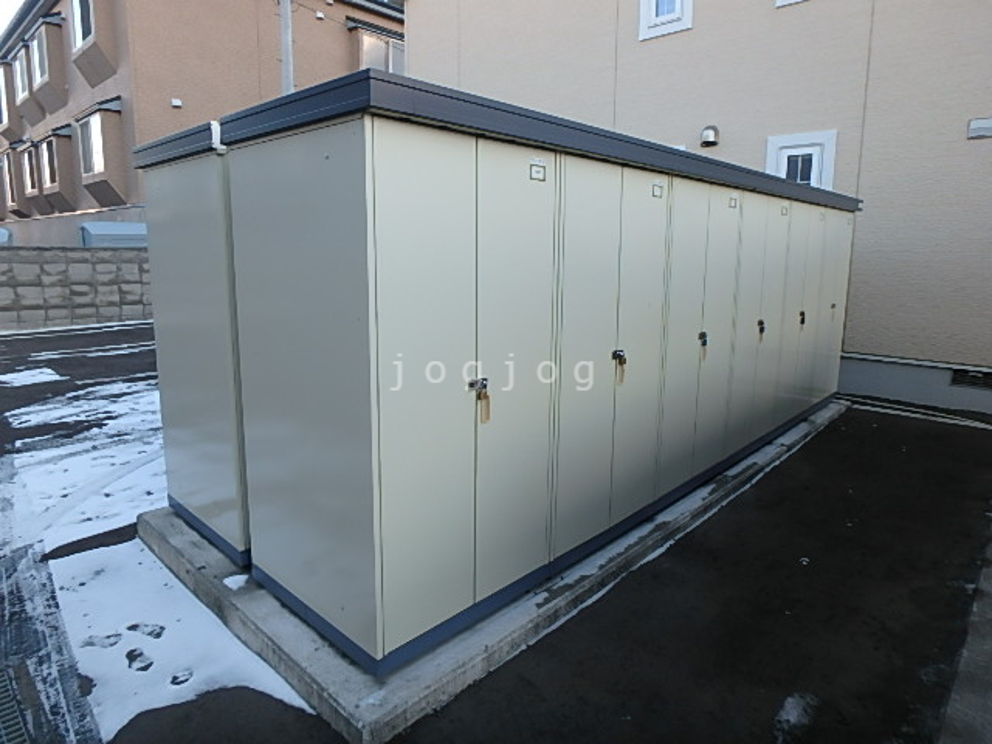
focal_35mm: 21
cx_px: 496
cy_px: 372
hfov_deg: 79.0
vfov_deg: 63.4
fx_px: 602
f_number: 3.5
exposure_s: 1/100
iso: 125
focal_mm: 3.7
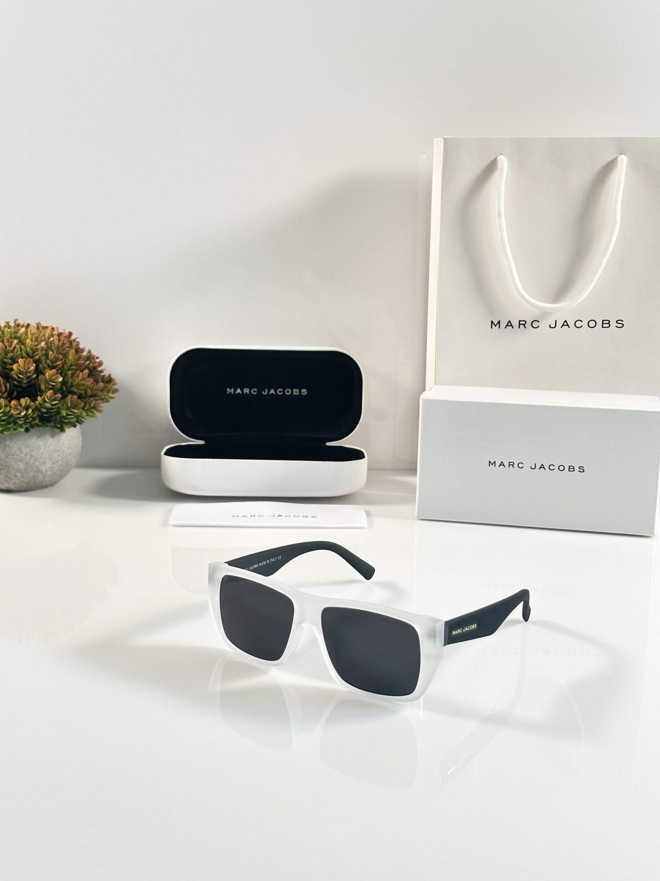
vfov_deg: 39.7
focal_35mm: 48
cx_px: 330
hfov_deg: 30.3
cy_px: 440
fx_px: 1220
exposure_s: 1/100
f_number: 1.78
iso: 125
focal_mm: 6.86
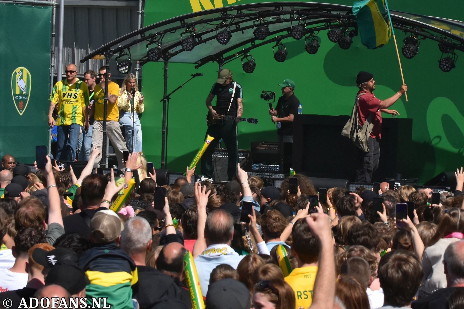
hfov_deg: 19.5
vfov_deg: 13.0
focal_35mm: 105
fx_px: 1353
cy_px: 154
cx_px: 232
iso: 500
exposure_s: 1/1250
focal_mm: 70
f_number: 9
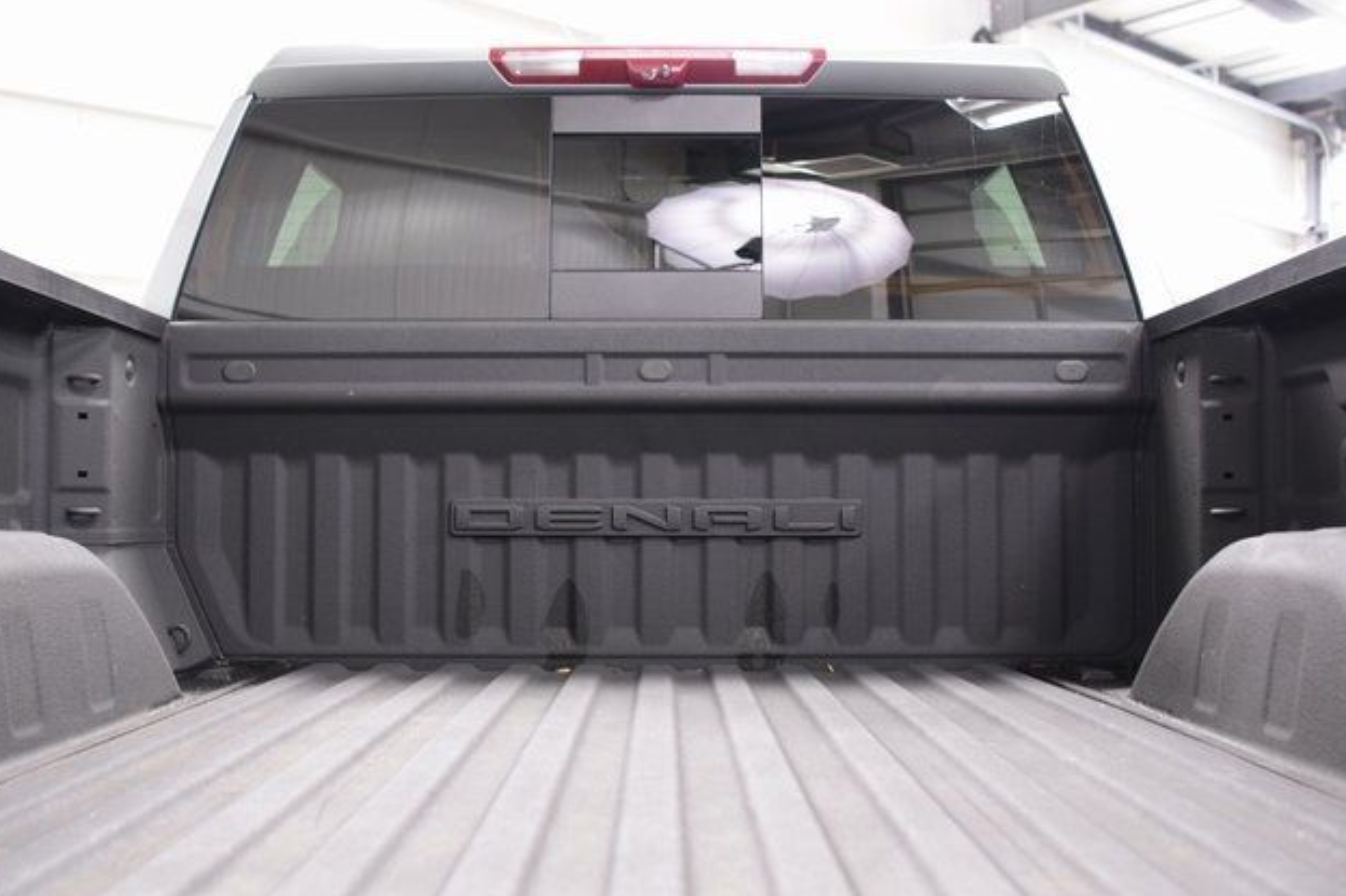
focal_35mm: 37
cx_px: 661
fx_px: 1383
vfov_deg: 35.9
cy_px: 459
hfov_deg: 51.9
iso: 1600
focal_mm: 24
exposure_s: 1/40
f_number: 2.8
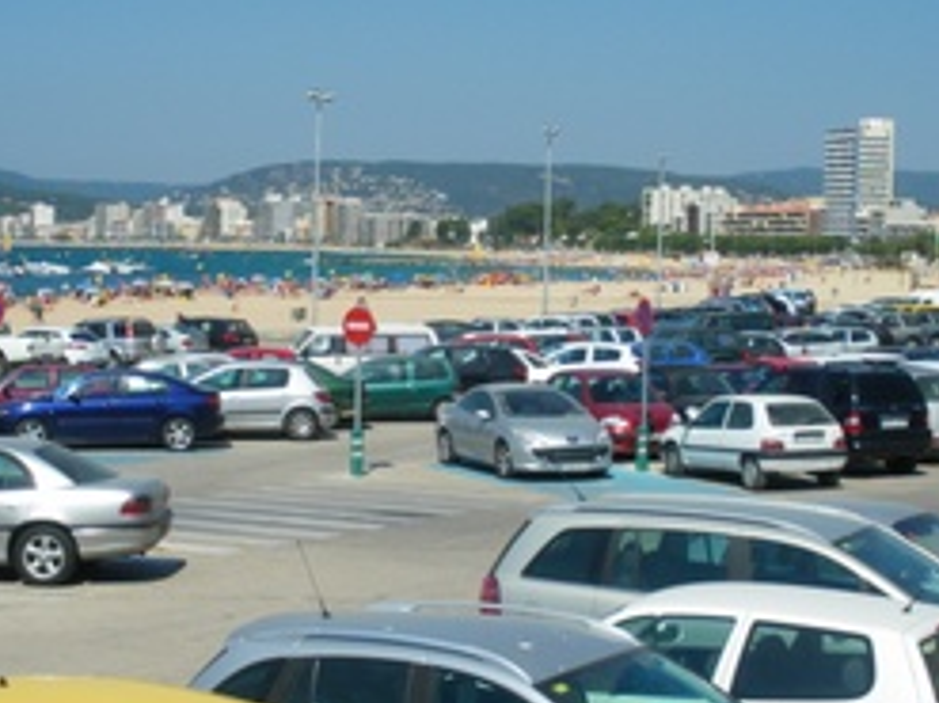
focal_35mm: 73
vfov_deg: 20.1
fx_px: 1979
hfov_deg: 26.7
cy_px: 462
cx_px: 521
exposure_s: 1/400
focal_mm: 6.3
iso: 64
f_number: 5.4
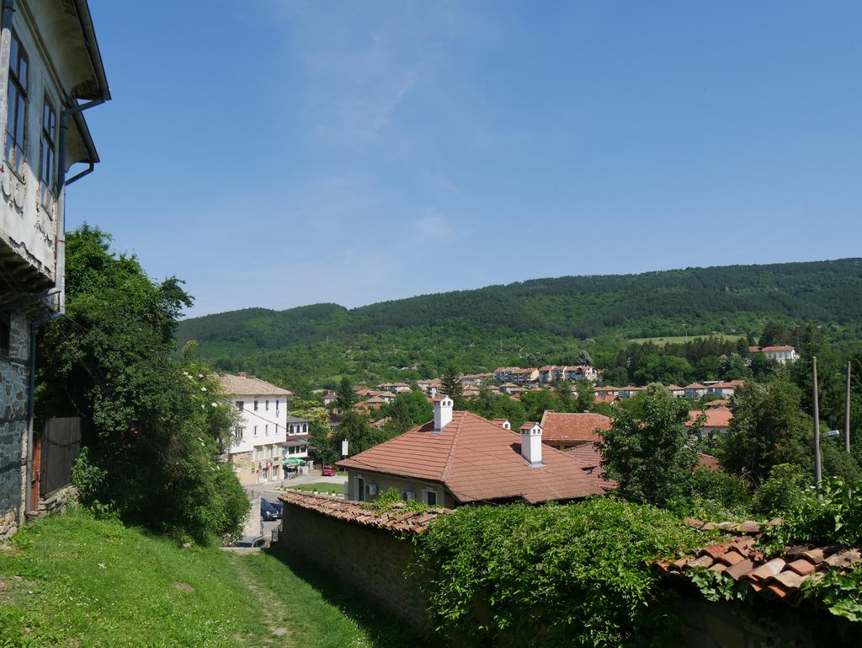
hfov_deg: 63.4
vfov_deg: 49.8
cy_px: 324
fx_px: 698
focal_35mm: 28
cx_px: 431
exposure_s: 1/640
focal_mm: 14
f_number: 8
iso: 200
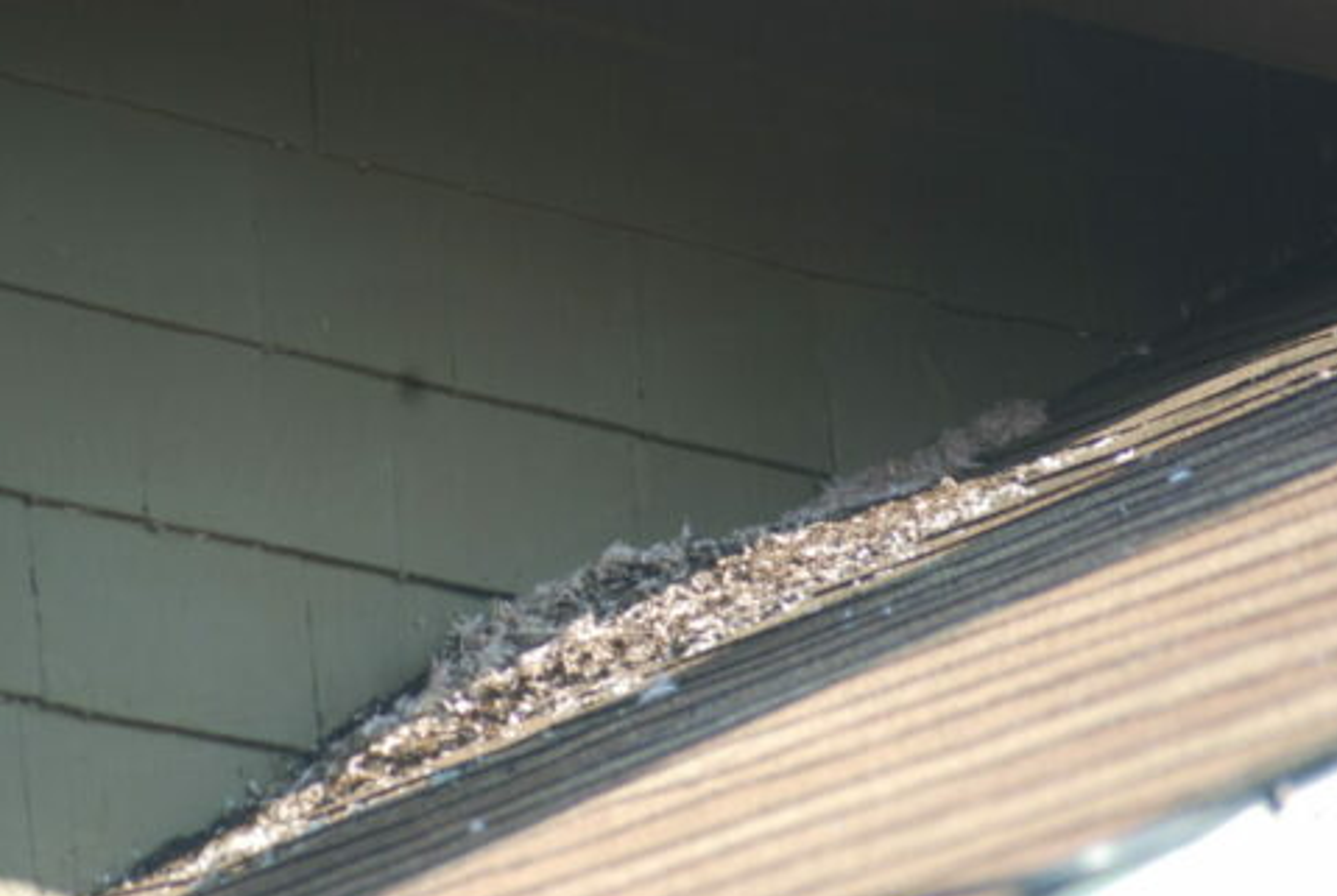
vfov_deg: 2.9
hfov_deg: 4.4
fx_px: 17482
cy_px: 465
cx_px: 650
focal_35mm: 470
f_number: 5.6
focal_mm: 300
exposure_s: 1/125
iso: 200
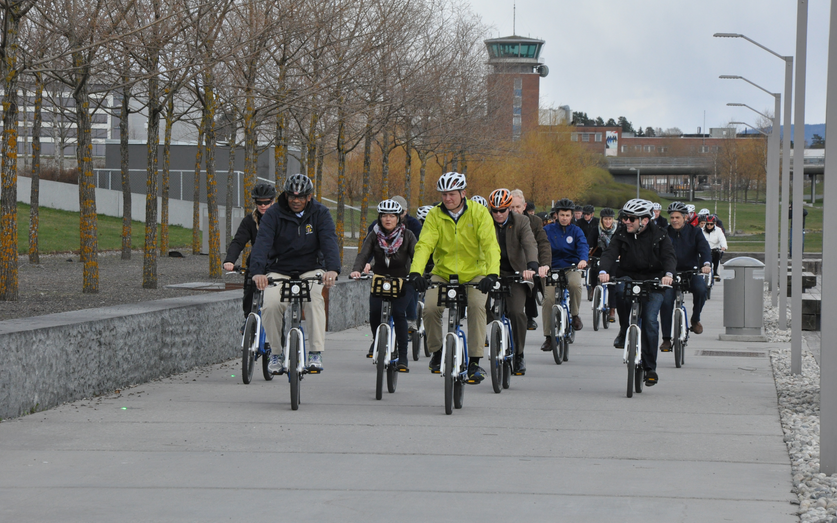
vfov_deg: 8.2
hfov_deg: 13.0
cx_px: 418
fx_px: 3661
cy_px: 273
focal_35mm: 161
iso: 1000
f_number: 13
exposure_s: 1/640
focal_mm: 105
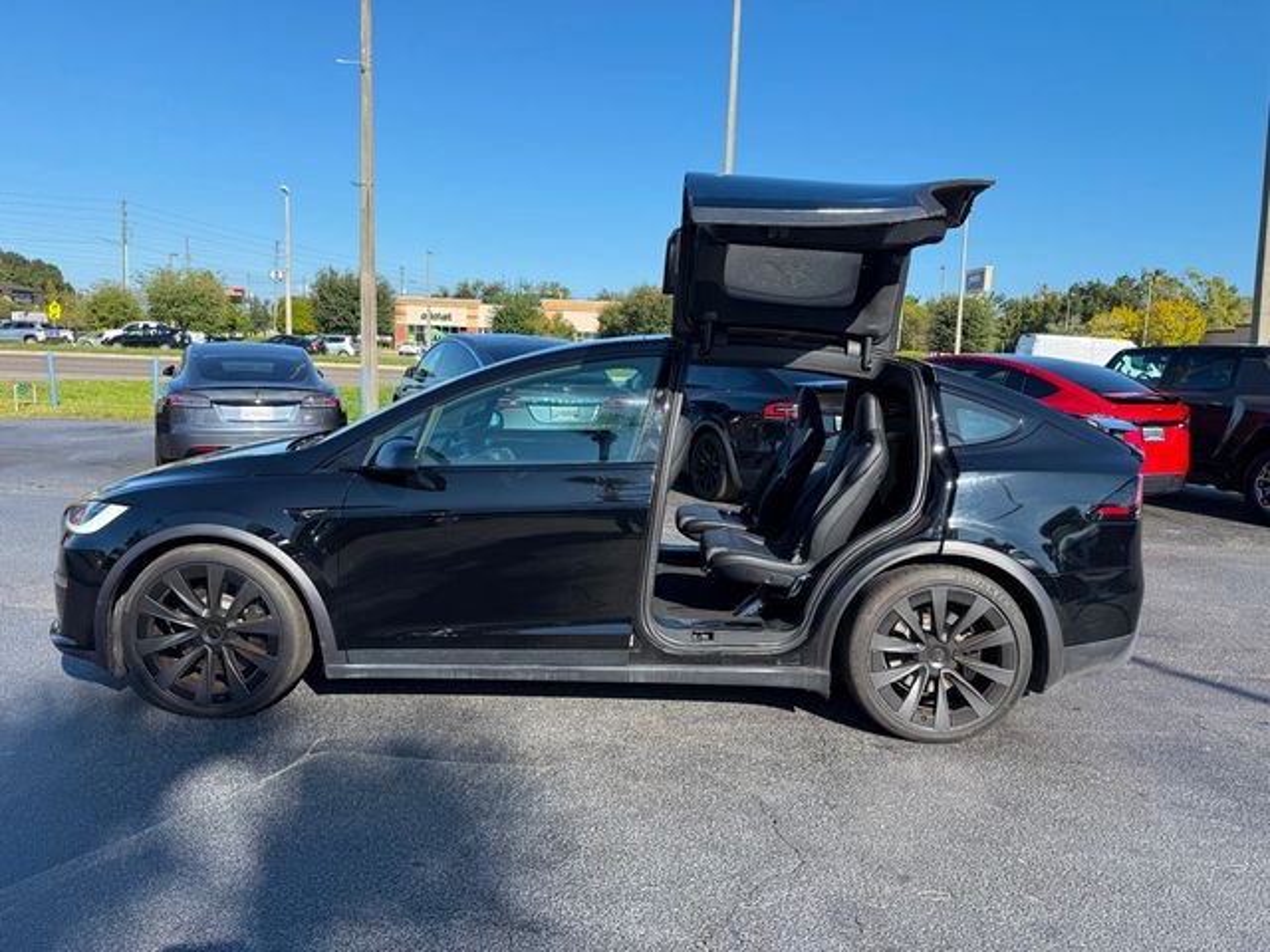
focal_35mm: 24
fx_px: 881
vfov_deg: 56.8
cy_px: 476
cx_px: 635
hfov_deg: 71.6
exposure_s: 1/2801
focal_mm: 6.76
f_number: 1.78
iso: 80
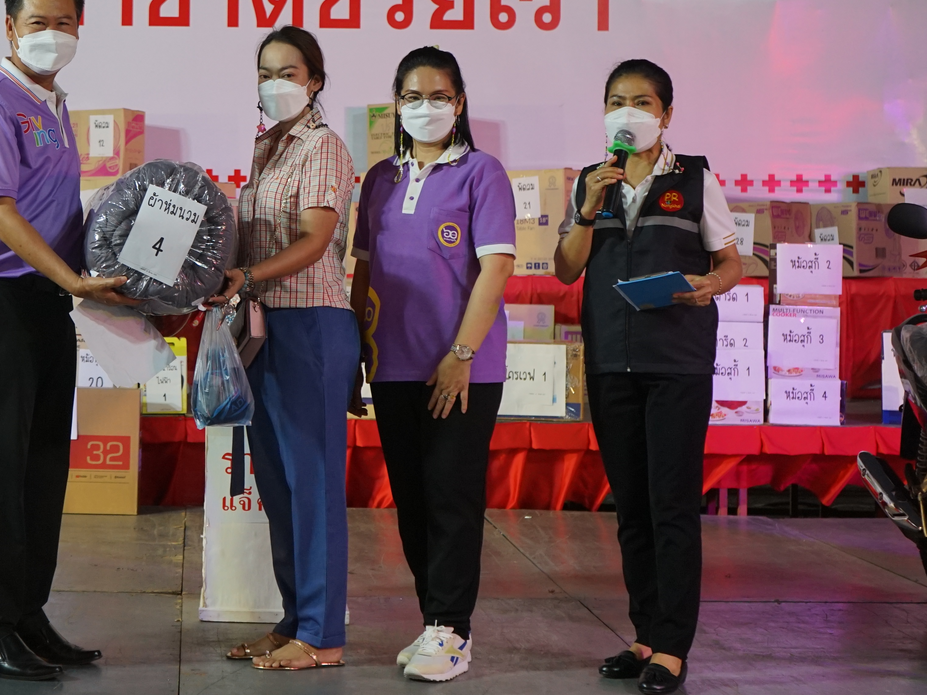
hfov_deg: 24.8
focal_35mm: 78
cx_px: 267
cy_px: 162
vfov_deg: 18.8
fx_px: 2089
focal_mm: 41
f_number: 4.5
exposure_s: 1/160
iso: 1000
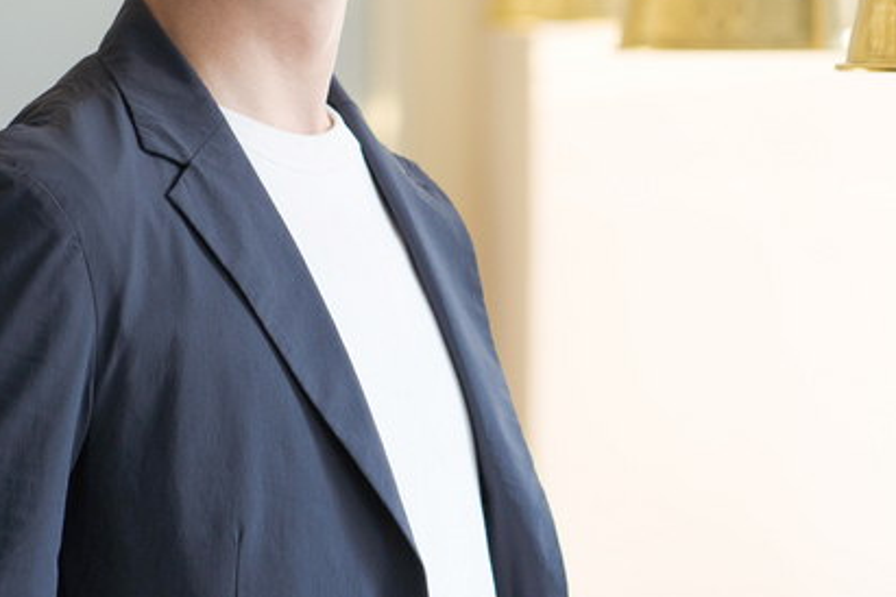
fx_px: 6172
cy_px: 107
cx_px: 676
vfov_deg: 5.5
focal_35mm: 248
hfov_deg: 8.3
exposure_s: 1/125
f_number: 2.8
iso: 250
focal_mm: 85
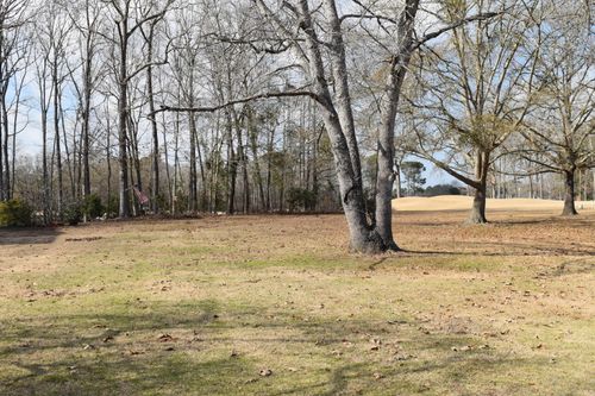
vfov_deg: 30.8
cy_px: 198
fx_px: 719
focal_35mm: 44
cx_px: 298
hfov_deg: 45.0
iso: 200
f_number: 10
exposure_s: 1/400
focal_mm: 29
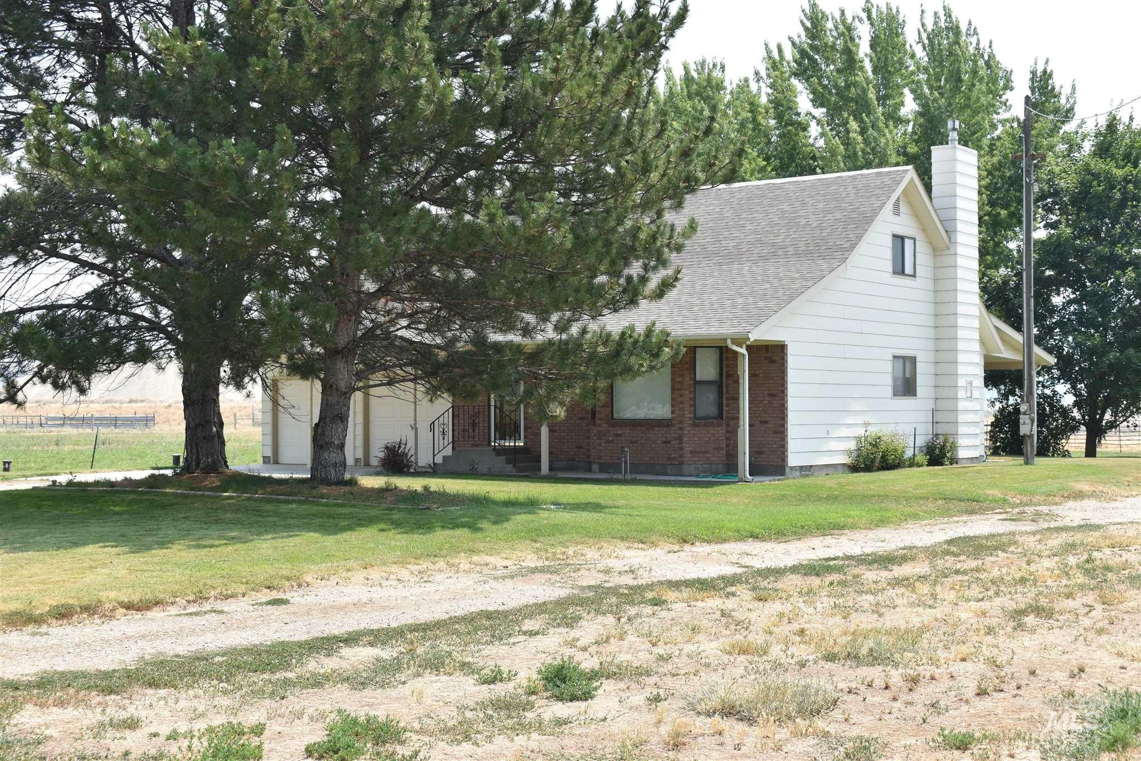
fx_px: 1616
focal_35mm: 51
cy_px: 380
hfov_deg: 38.9
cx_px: 570
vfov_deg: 26.5
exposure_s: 1/250
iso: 140
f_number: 8
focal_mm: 34
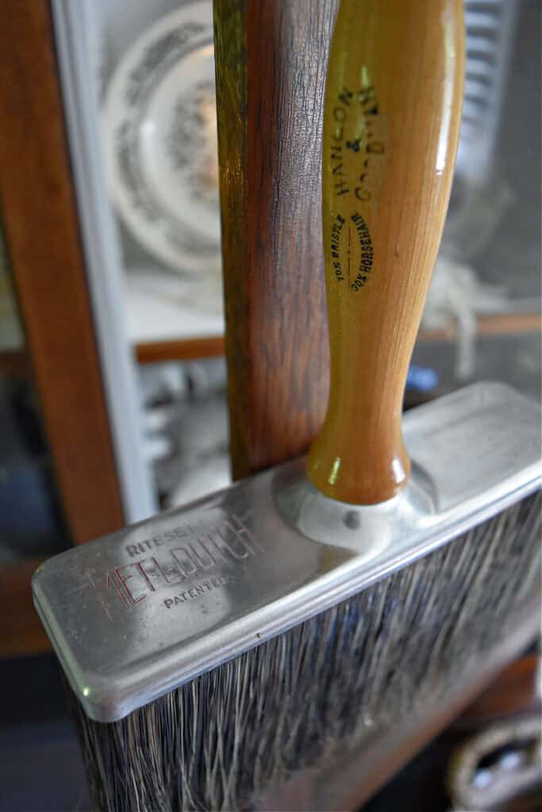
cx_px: 271
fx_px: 677
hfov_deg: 43.6
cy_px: 406
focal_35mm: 30
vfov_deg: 61.9
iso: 1800
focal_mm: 20
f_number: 3.5
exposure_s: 1/60
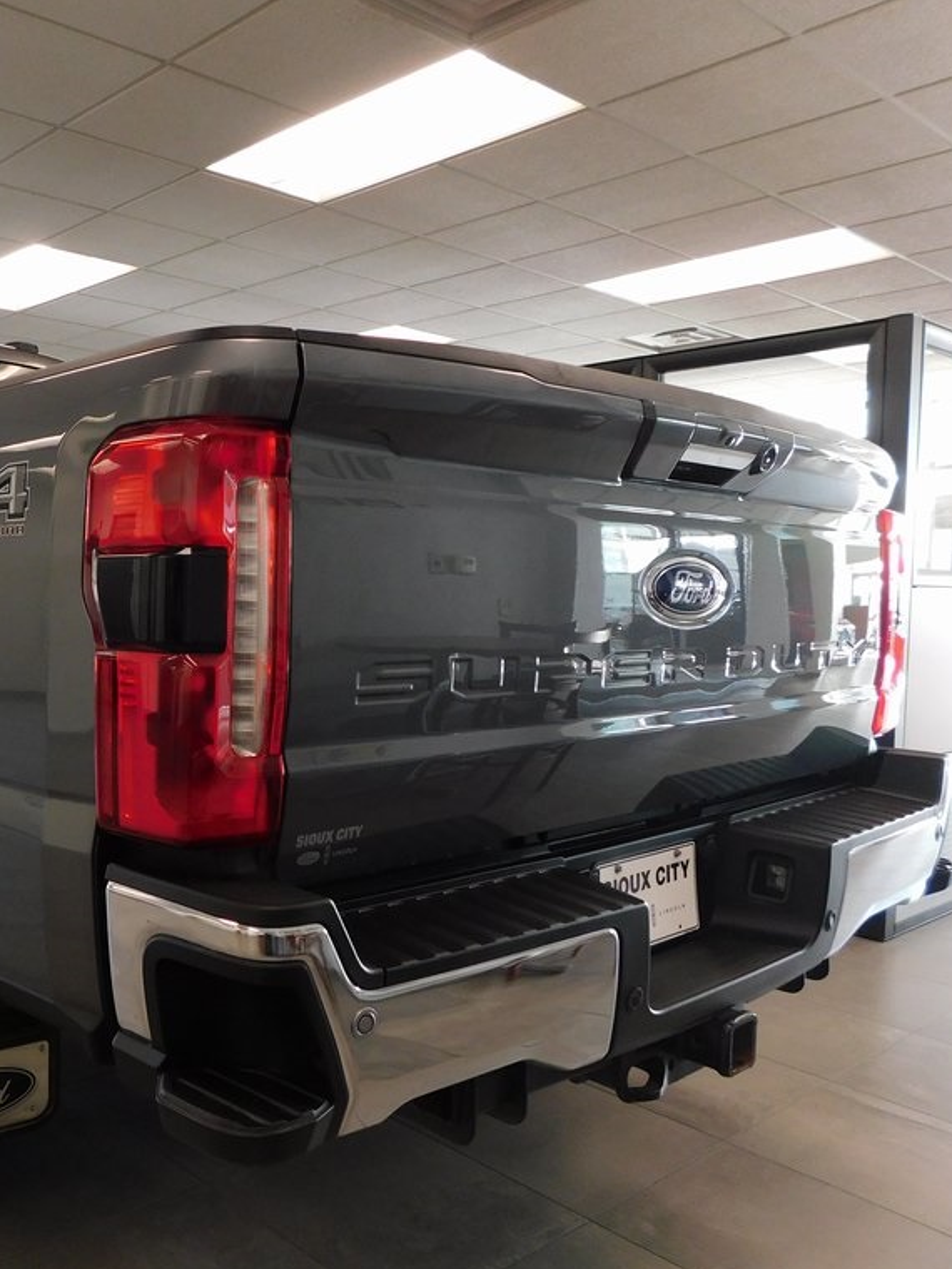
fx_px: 1137
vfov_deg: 58.4
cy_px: 638
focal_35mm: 31
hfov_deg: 42.7
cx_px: 147
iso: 220
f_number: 3
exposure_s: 1/30
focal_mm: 4
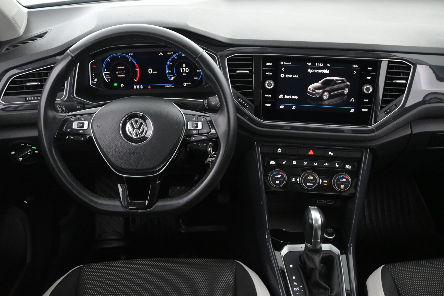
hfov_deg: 56.1
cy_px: 148
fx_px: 416
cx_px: 222
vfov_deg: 39.1
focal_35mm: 34
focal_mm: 22.5
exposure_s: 1/40
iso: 3200
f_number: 4
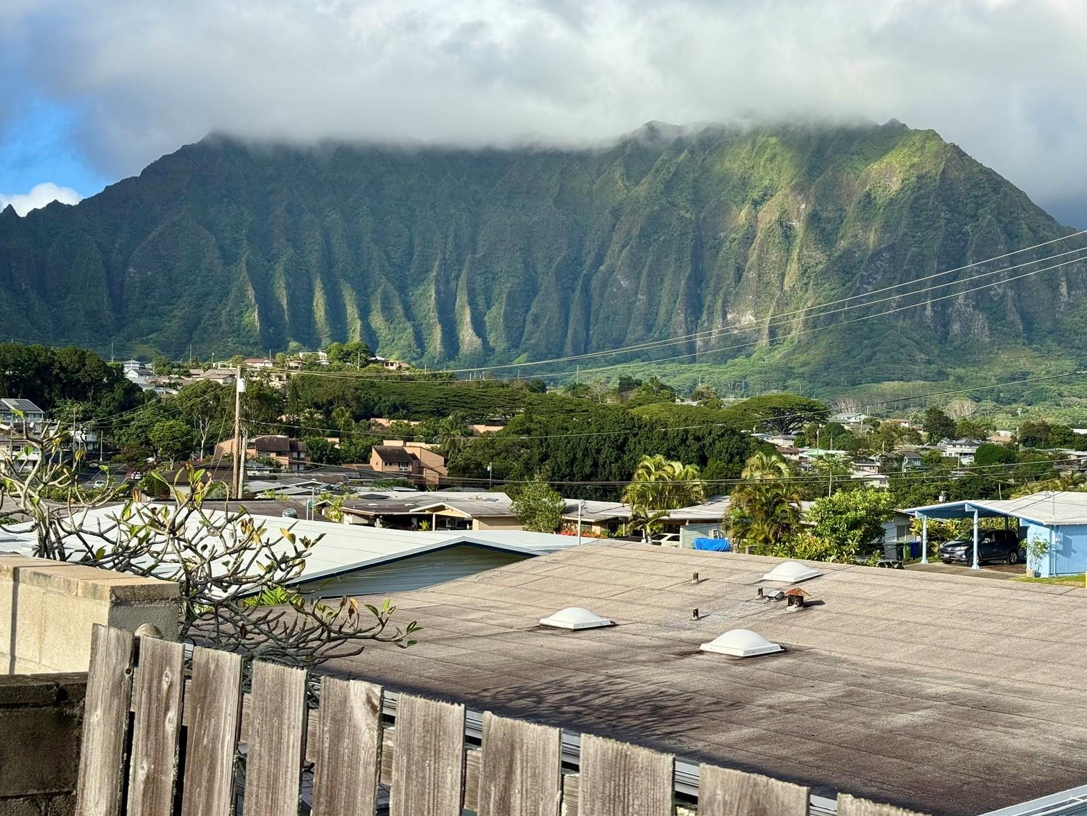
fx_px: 1539
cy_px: 412
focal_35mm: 49
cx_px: 540
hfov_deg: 38.9
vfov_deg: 29.7
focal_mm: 6.76
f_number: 1.78
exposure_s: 1/2611
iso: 64
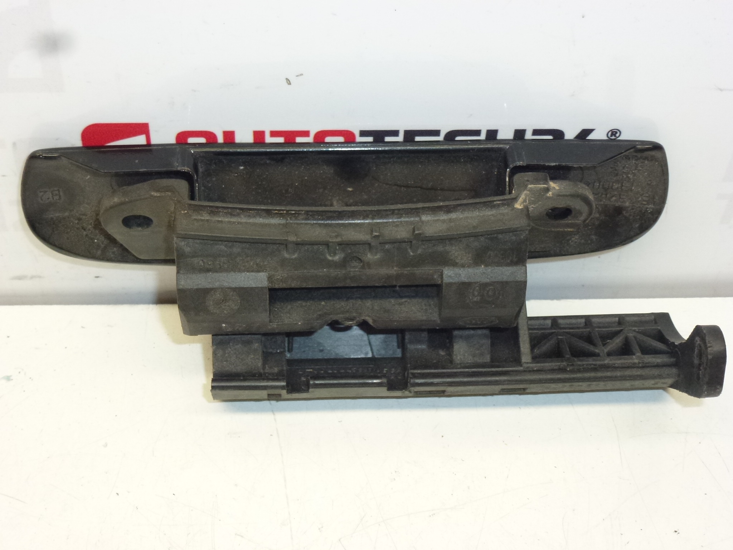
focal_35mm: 52
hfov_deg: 36.8
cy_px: 275
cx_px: 366
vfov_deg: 28.0
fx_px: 1101
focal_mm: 9.4
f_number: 4.3
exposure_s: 1/100
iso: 400
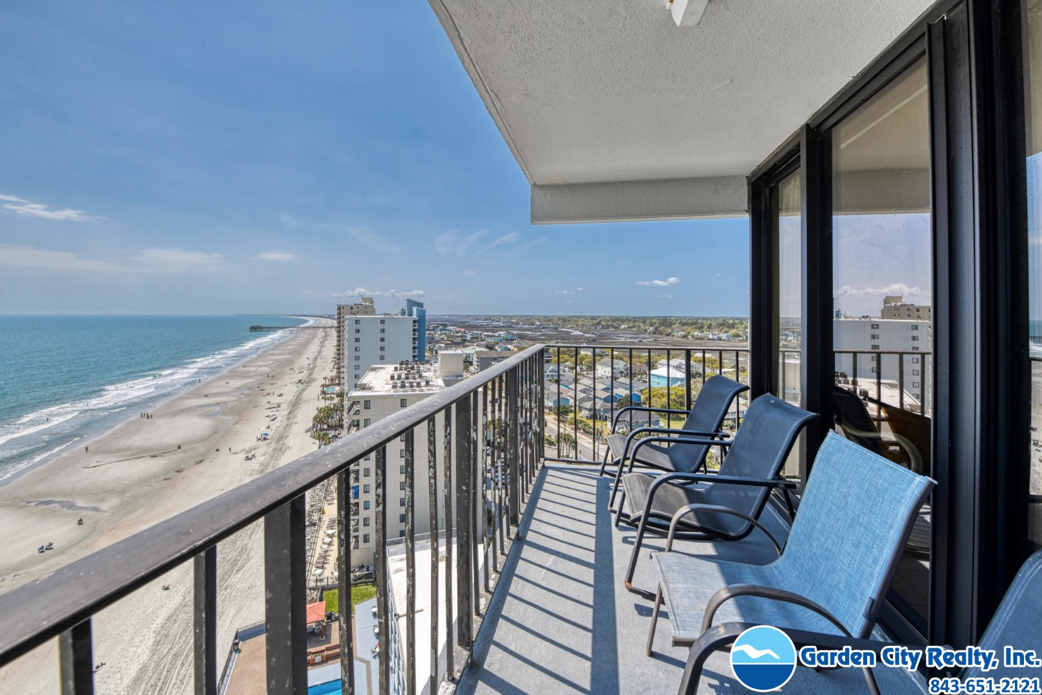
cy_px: 348
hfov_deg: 104.3
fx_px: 405
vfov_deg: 81.2
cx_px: 521
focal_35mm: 14
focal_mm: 14
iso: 500
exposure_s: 1/8000
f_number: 9
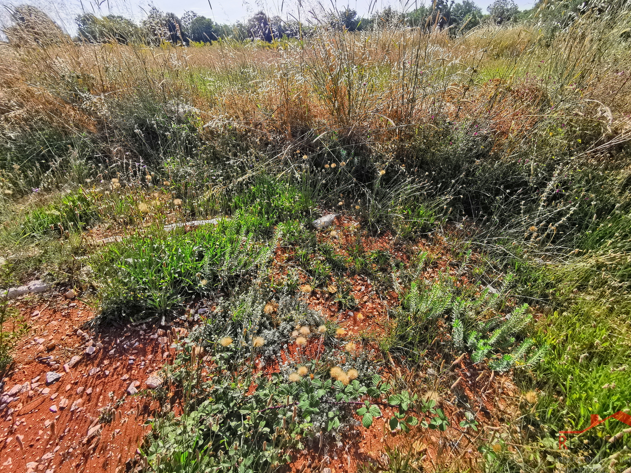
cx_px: 324
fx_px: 328
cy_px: 221
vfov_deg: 71.5
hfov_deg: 87.7
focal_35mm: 18
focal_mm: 2.35
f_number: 2.2
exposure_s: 1/615
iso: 50
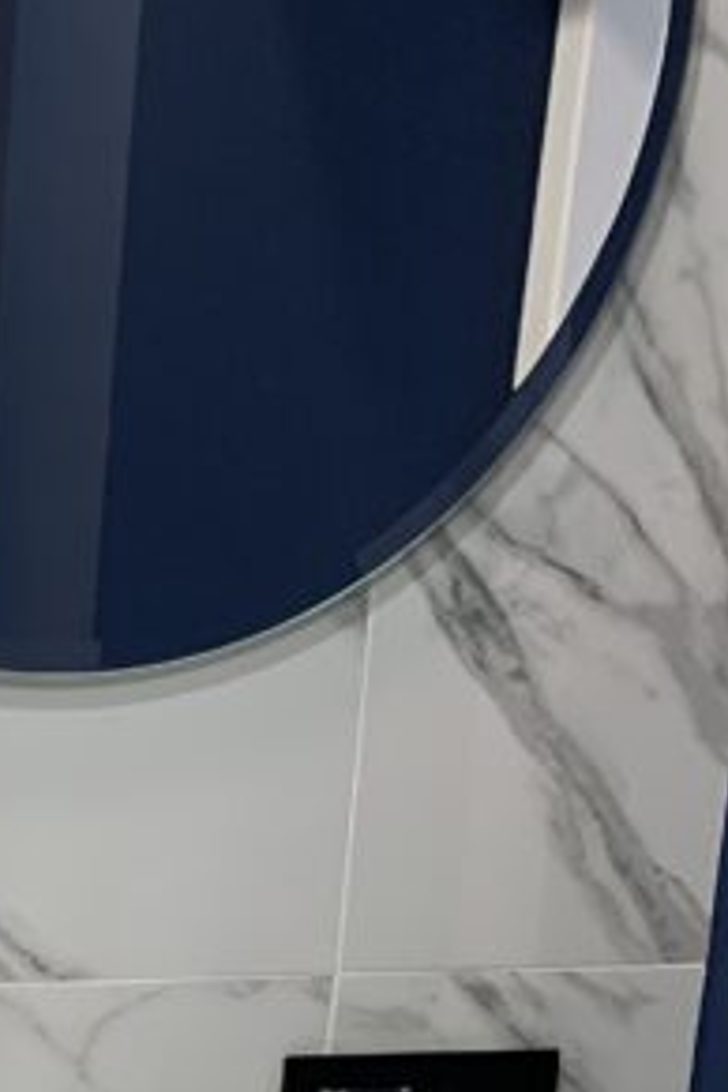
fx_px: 2881
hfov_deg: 13.3
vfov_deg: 19.0
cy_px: 1606
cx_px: -469
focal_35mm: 95
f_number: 1.8
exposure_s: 1/50
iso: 80
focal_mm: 4.25
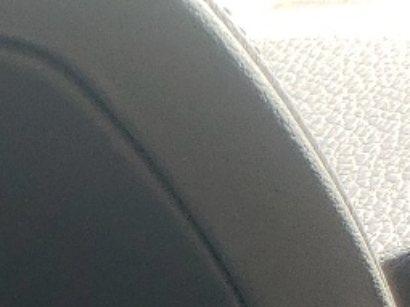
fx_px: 1930
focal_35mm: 163
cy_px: 810
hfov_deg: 9.4
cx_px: -847
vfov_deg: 8.2
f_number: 1.5
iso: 50
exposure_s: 1/250
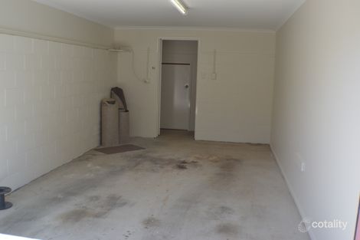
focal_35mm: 45
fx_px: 450
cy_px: 120
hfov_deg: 43.6
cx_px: 180
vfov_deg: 29.8
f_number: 5.6
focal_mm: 30
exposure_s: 1/125
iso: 180
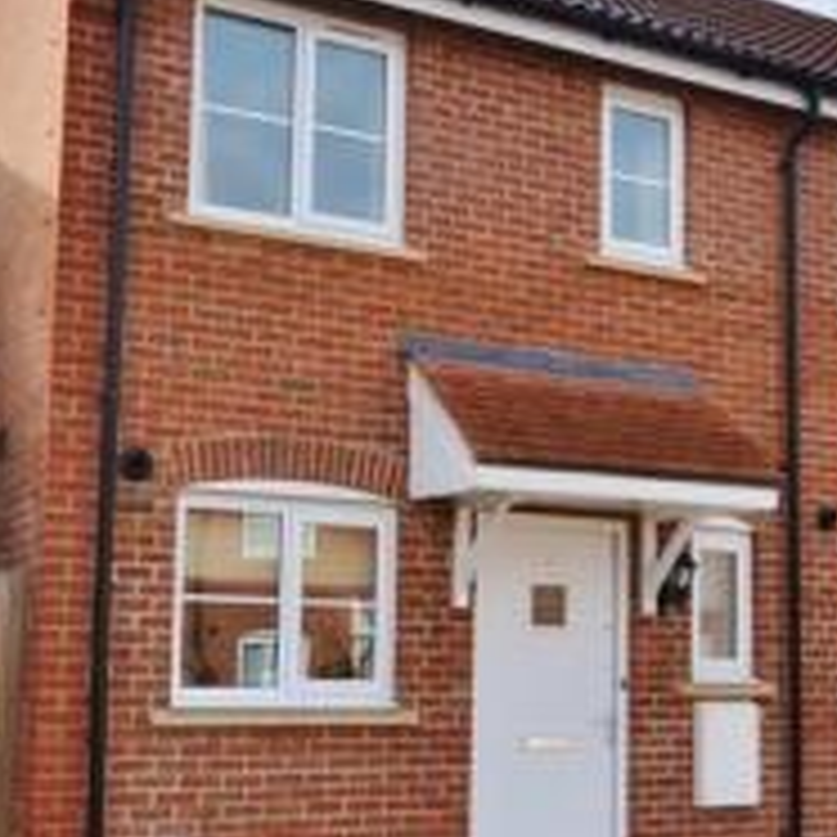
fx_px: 1416
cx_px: 439
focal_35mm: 52
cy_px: 497
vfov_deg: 32.8
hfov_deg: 32.9
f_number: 7.1
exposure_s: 1/200
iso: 100
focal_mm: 11.5
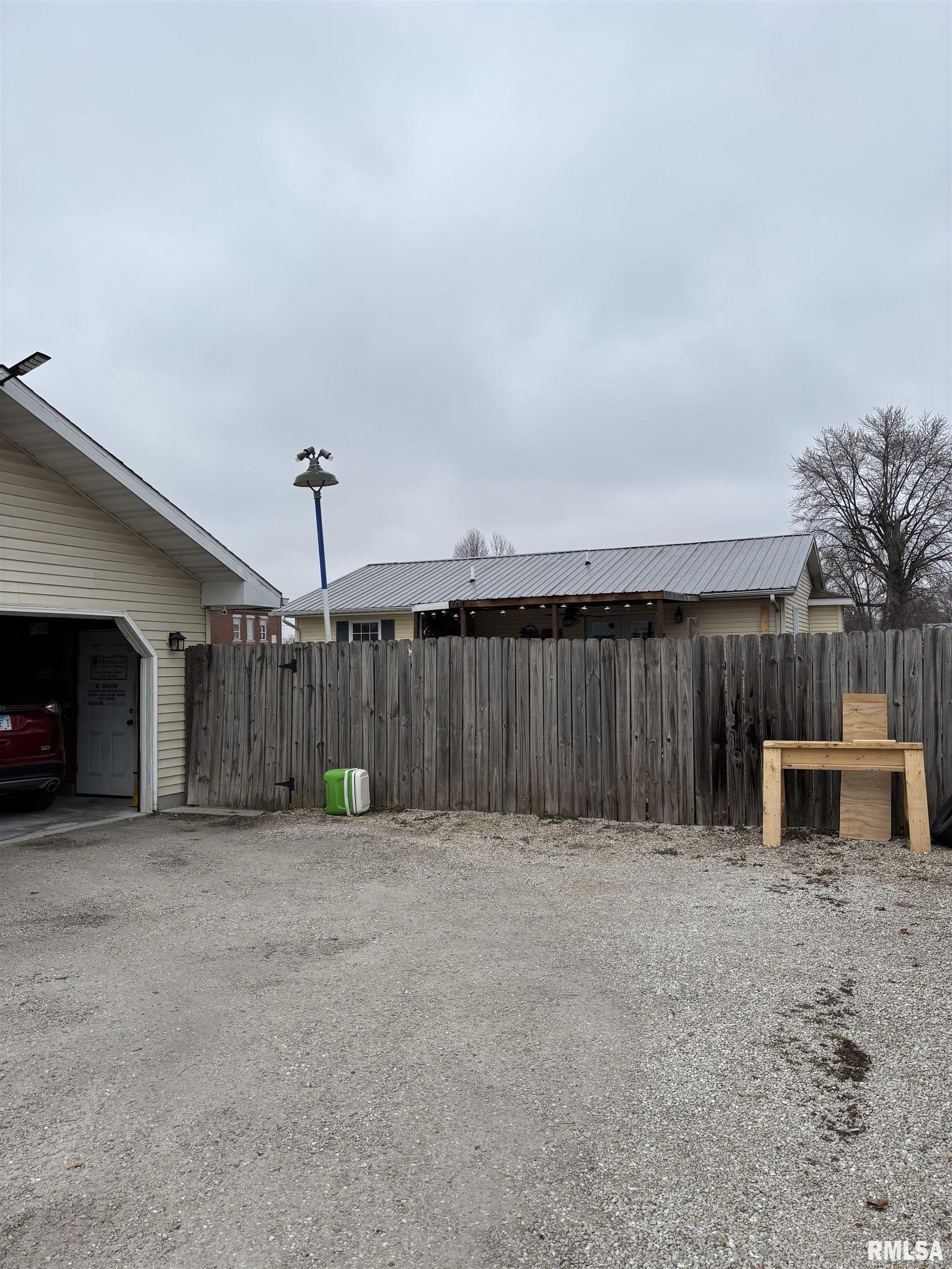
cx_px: 476
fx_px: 953
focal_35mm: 26
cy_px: 634
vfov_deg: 67.3
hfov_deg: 53.1
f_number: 1.6
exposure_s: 1/2342
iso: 50
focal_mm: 5.96
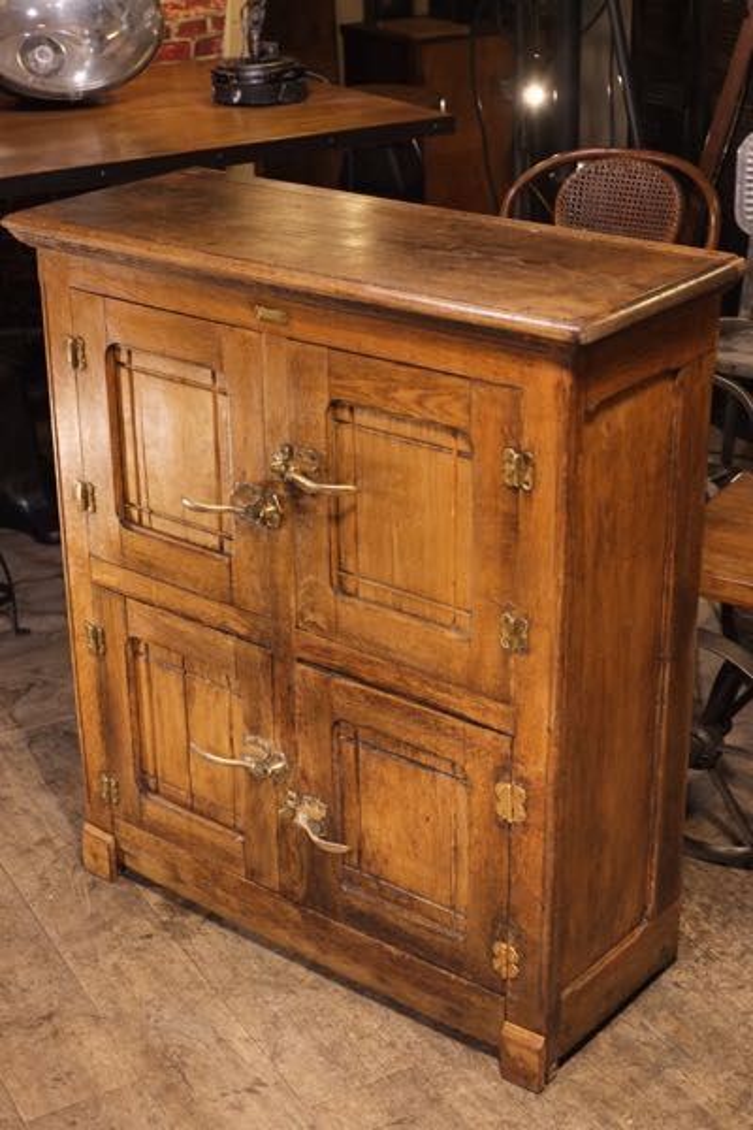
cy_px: 565
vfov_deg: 37.5
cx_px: 376
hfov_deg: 25.5
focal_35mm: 53
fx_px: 1663
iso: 2500
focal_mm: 35
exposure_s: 1/125
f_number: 4
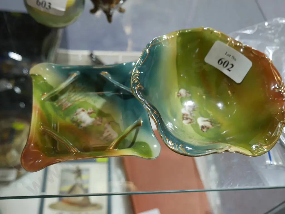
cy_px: 107
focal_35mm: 34
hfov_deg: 53.9
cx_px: 142
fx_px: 280
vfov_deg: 41.8
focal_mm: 17
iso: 400
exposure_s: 1/60
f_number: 4
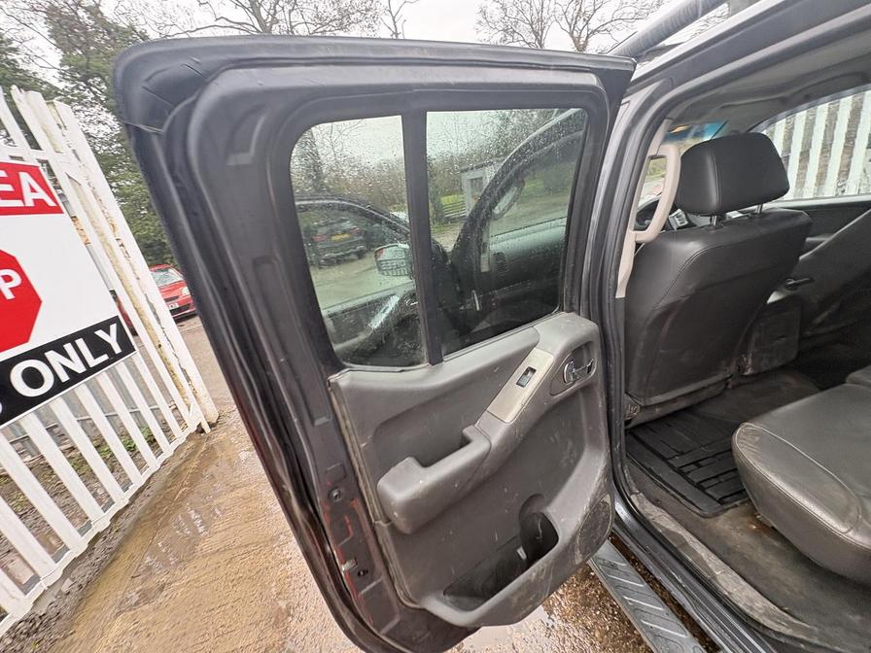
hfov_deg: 102.1
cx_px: 436
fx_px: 352
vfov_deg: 85.7
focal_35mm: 14
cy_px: 326
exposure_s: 1/99
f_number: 2.2
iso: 160
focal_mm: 2.22
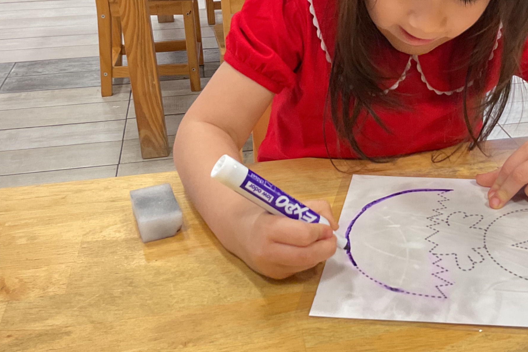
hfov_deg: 35.4
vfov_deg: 24.5
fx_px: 807
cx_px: 398
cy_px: 111
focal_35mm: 55
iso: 100
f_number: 1.8
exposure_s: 1/60
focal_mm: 3
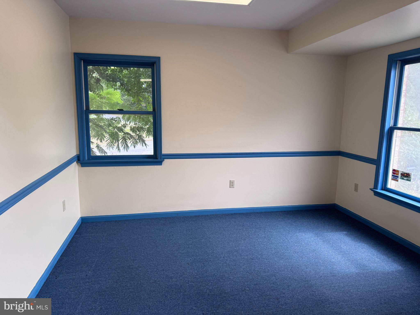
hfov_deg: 71.6
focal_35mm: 24
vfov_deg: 56.8
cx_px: 210
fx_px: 291
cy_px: 158
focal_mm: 6.76
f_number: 1.78
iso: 64
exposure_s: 1/176
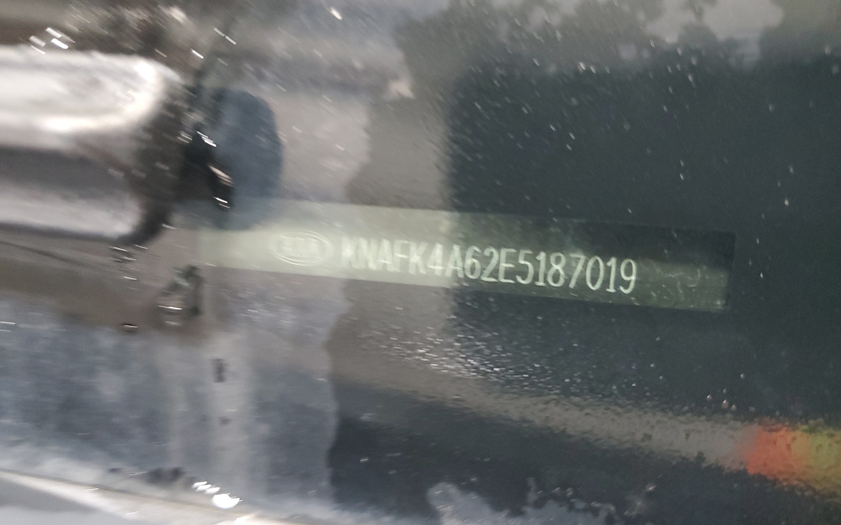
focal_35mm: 28
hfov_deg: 66.5
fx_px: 642
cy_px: 286
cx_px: 423
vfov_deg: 44.5
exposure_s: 1/20
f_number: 1.5
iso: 311
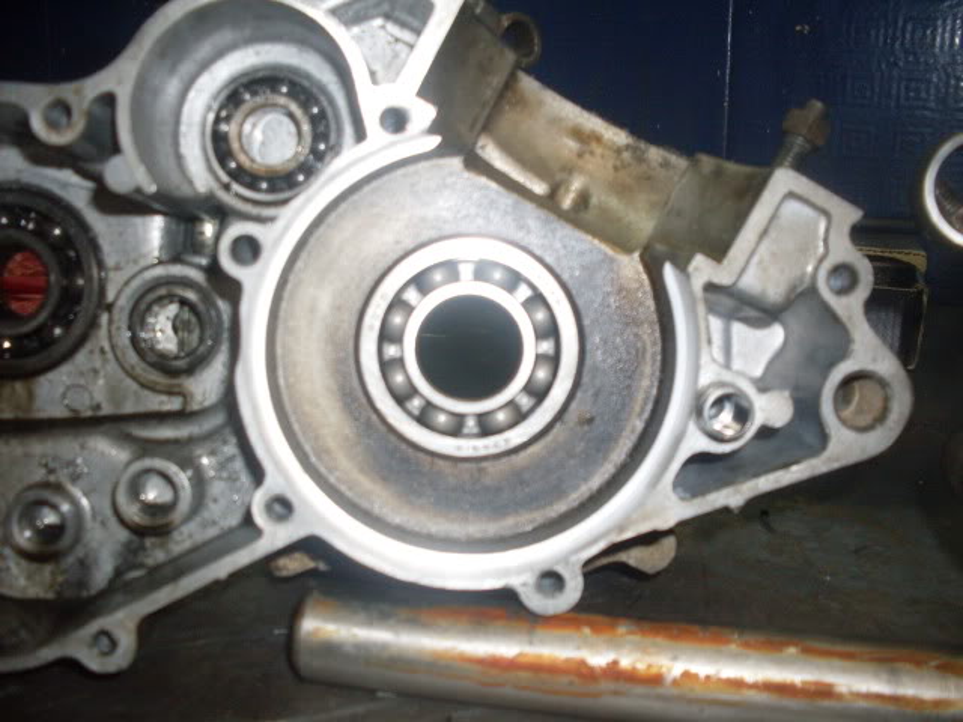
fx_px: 1057
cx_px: 482
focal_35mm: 38
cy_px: 361
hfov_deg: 49.0
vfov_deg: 37.7
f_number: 2.8
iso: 100
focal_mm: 6.3
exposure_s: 1/45
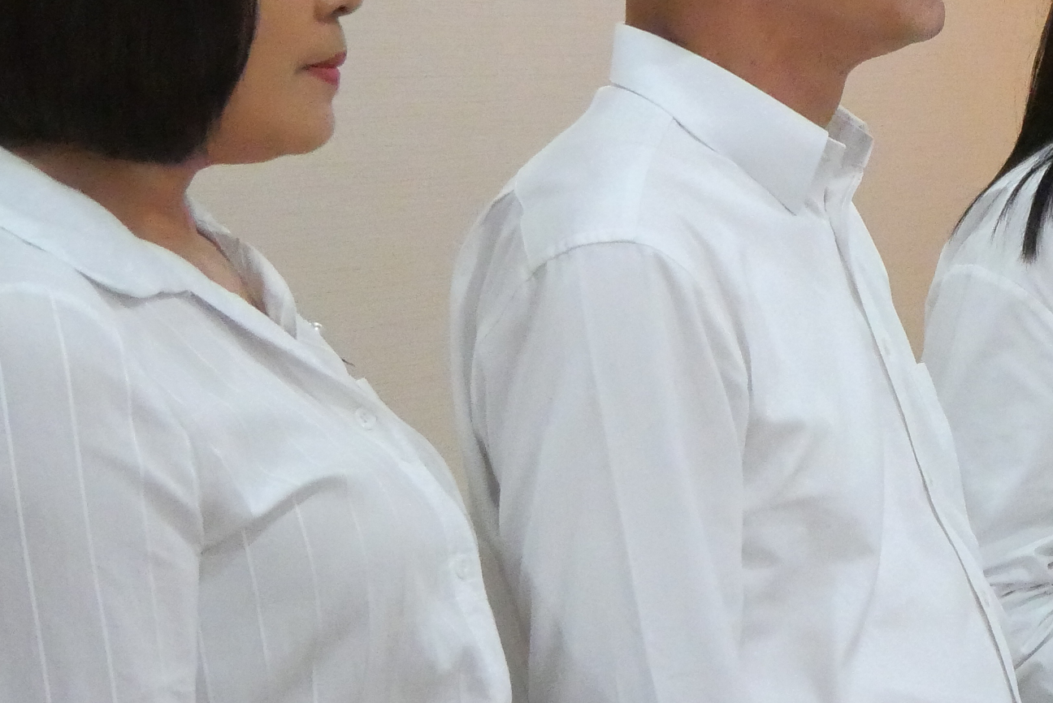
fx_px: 3102
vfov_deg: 12.9
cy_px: 391
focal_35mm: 106
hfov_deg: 17.9
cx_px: 1409
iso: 6400
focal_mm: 18
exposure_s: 1/160
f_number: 5
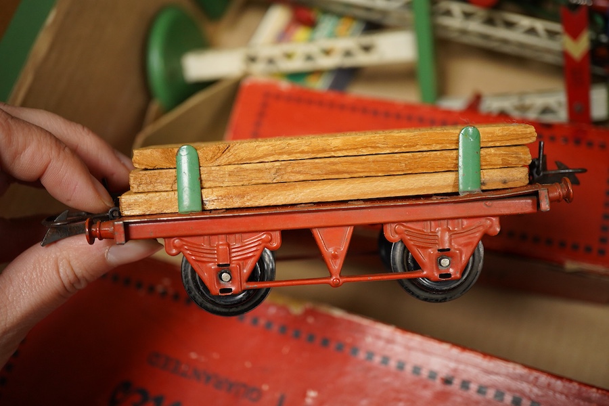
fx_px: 761
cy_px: 203
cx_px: 304
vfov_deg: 29.9
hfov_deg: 43.6
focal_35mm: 45
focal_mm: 30
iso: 1250
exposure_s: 1/125
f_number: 5
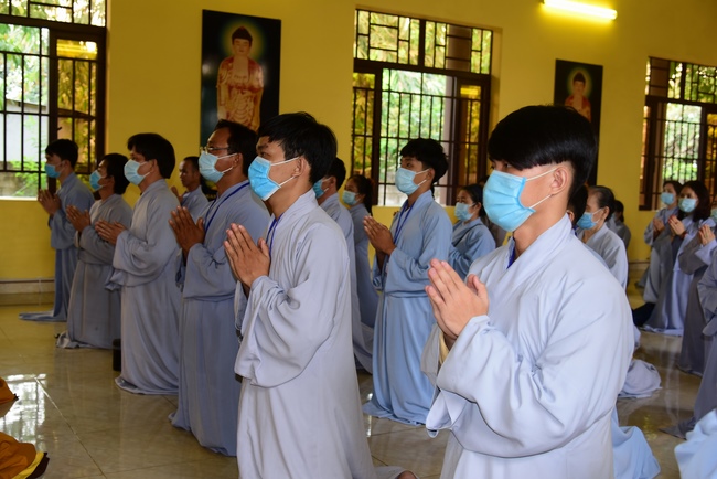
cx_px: 358
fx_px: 757
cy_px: 240
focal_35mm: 38
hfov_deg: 50.7
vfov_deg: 35.1
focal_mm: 38
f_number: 4.5
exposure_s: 1/100
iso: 640
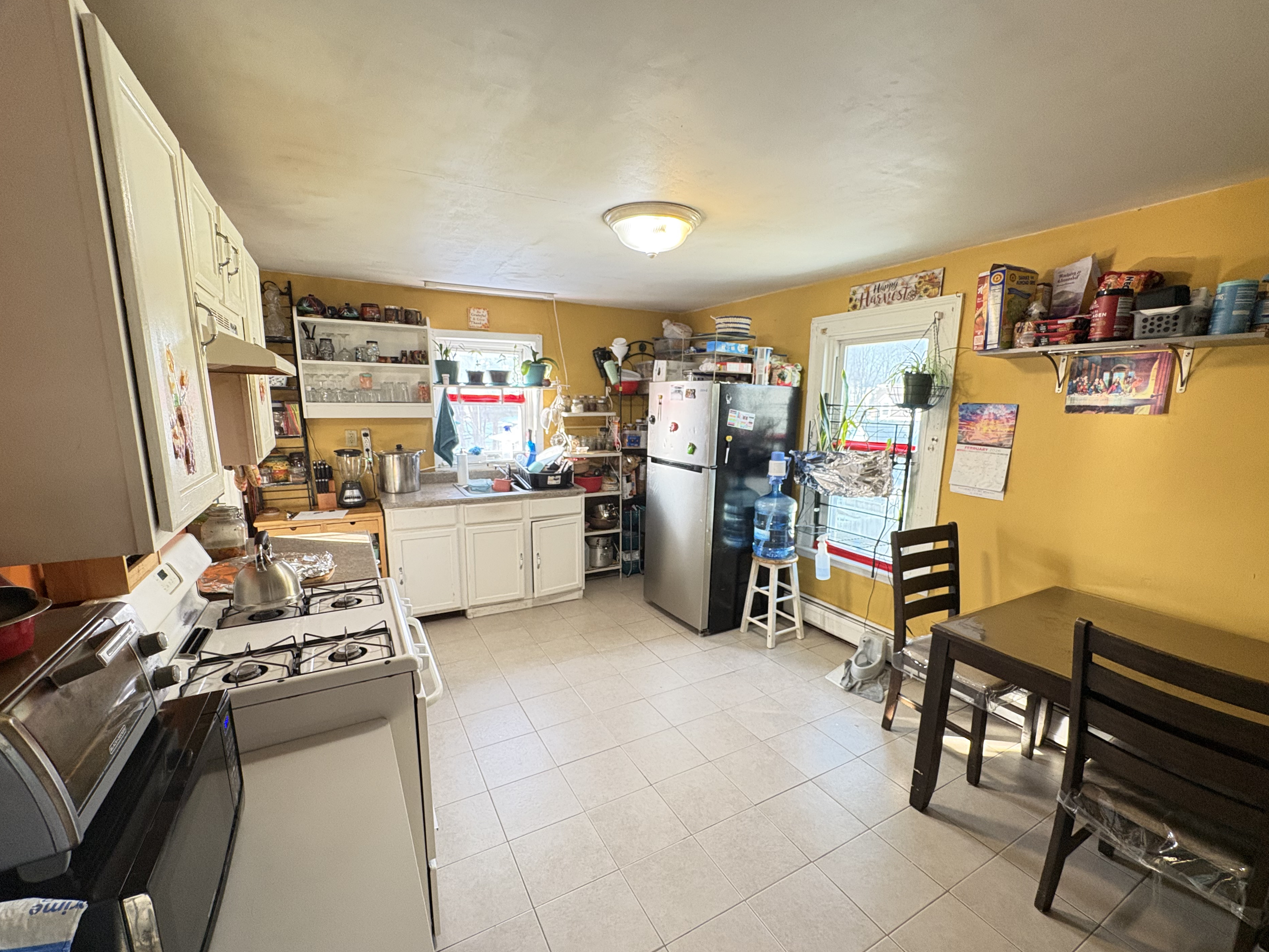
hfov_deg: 98.2
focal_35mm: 15
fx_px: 550
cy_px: 503
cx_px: 650
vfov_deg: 81.7
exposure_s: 1/60
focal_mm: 2.22
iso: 400
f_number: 2.2
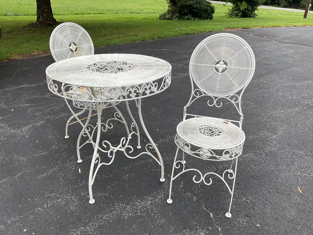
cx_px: 156
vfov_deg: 48.2
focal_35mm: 29
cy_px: 118
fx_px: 262
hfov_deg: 61.7
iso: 16
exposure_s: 1/869
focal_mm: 3
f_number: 1.8
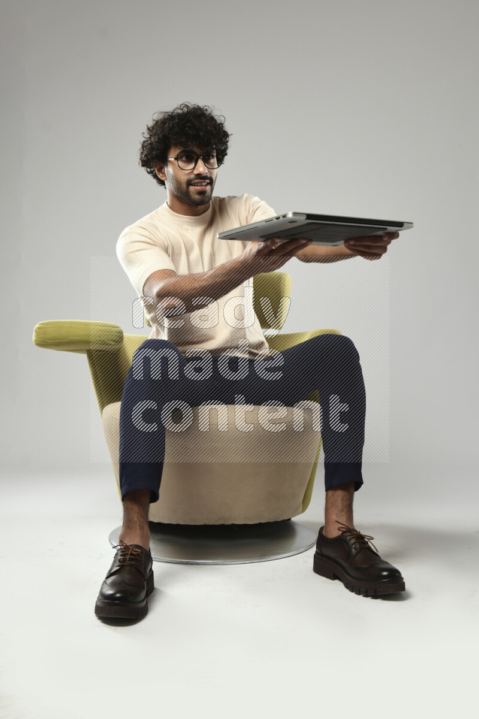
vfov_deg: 50.7
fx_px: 758
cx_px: 240
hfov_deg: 35.1
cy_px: 360
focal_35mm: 38
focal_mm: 38
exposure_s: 1/125
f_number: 5.6
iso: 400
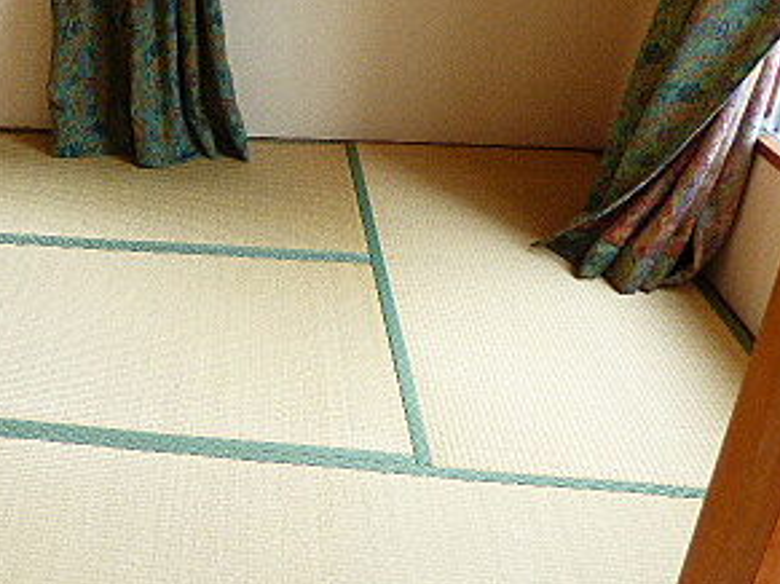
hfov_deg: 38.6
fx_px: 991
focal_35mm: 44
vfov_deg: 32.7
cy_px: 228
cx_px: 16
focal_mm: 3.58
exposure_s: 1/60
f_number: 2.8
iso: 125
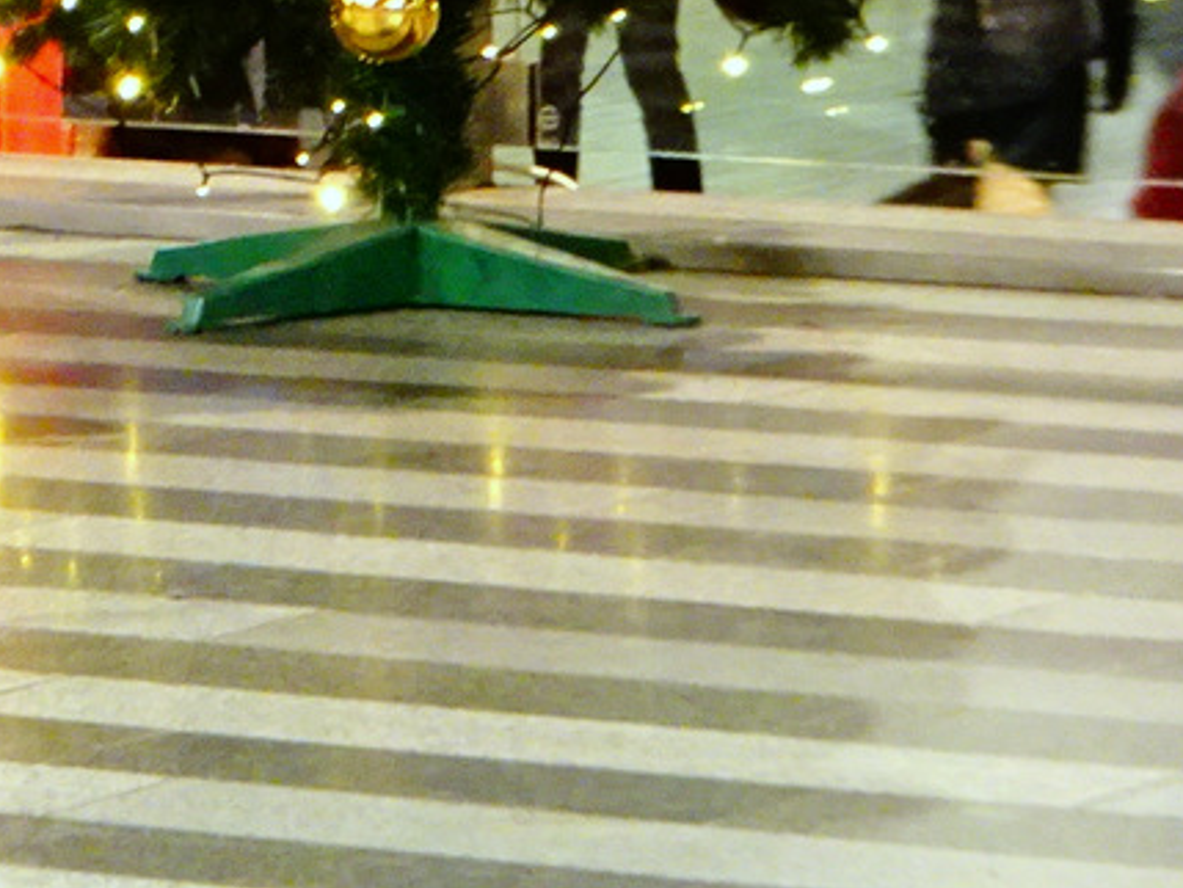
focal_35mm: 328
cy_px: -764
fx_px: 11213
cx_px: -656
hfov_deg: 6.0
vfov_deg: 4.5
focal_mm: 14.99
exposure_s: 1/13
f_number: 5
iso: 800
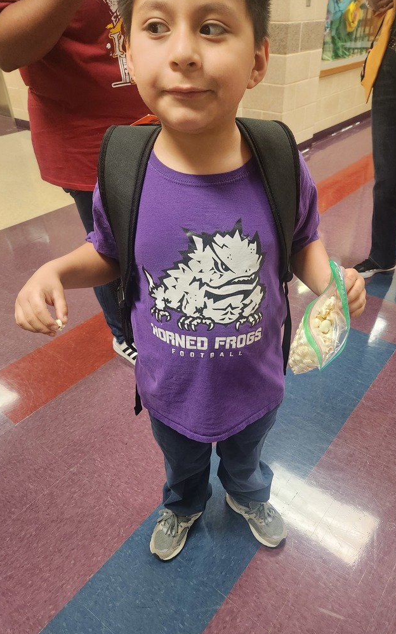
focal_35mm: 25
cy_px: 321
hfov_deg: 49.1
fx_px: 432
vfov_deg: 72.6
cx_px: 230
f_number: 1.8
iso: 1000
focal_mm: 5.4
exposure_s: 1/120
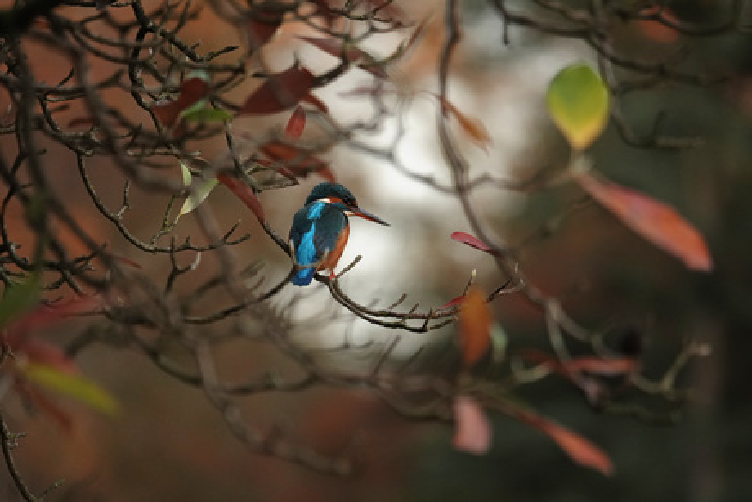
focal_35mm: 600
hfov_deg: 3.4
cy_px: 251
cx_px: 376
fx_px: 12537
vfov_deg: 2.3
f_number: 4
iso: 500
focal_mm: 220
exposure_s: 1/250
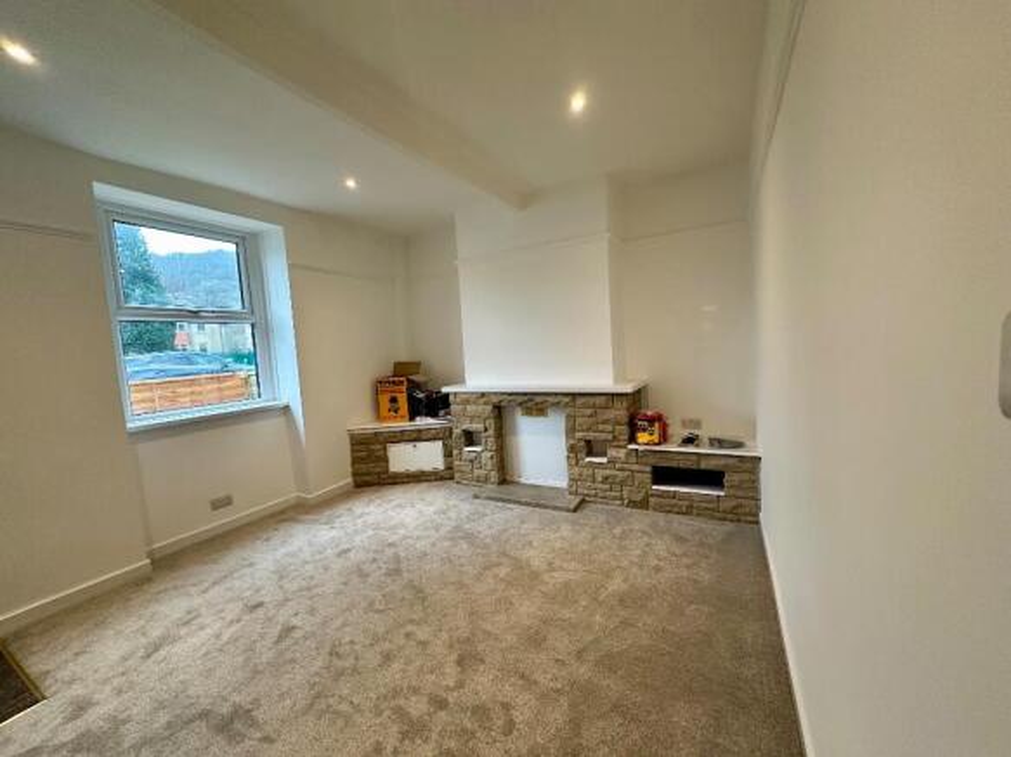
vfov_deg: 85.7
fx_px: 409
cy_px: 378
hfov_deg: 102.1
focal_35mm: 14
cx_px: 506
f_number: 2.2
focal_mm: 2.22
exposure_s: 1/100
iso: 250
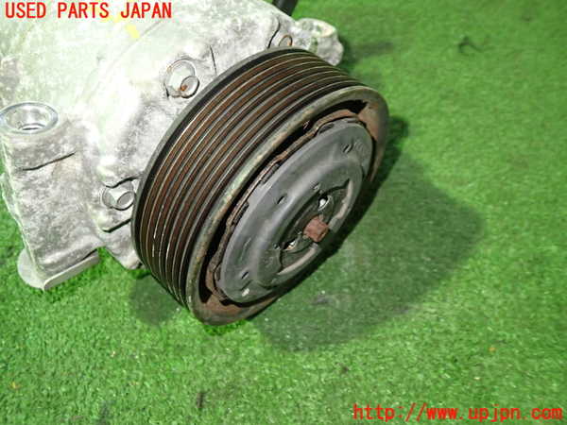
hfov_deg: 60.0
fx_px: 491
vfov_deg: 46.8
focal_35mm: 30
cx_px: 284
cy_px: 212
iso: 640
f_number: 2.3
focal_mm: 5.4
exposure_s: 1/30
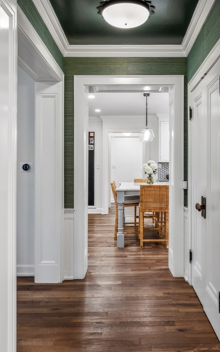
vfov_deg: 55.2
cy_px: 161
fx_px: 336
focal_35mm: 35
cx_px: 129
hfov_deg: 36.2
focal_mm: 17.5
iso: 200
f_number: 9.5
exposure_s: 1/3.33
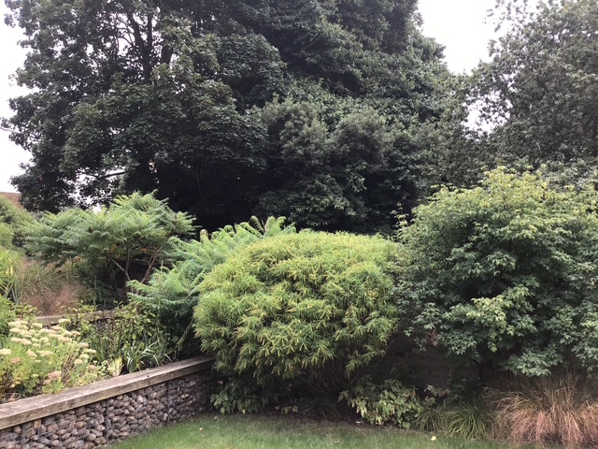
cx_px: 299
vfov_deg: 45.4
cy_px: 224
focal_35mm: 31
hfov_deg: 58.4
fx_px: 536
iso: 25
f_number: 2.4
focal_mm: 3.3
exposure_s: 1/118
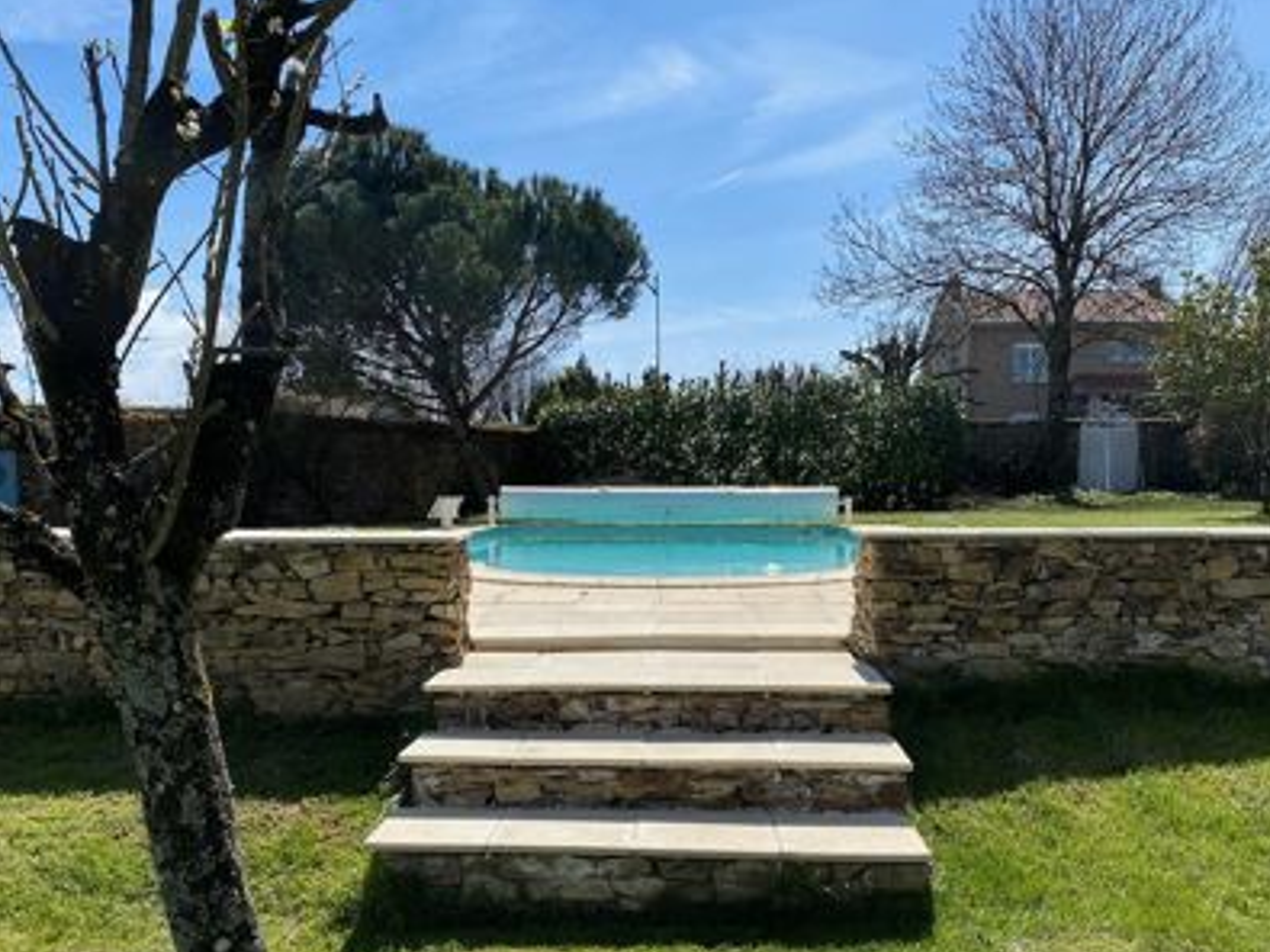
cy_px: 611
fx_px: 1284
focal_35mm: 35
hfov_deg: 52.6
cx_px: 638
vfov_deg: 40.3
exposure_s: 1/3401
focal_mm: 4.25
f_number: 1.8
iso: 32
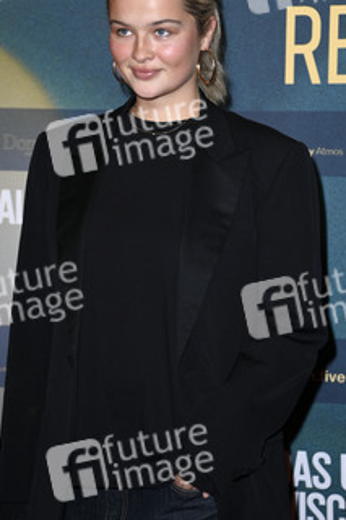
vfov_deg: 14.7
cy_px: 219
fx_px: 2020
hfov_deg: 9.8
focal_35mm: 140
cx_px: 177
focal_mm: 112
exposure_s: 1/250
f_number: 5.6
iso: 500
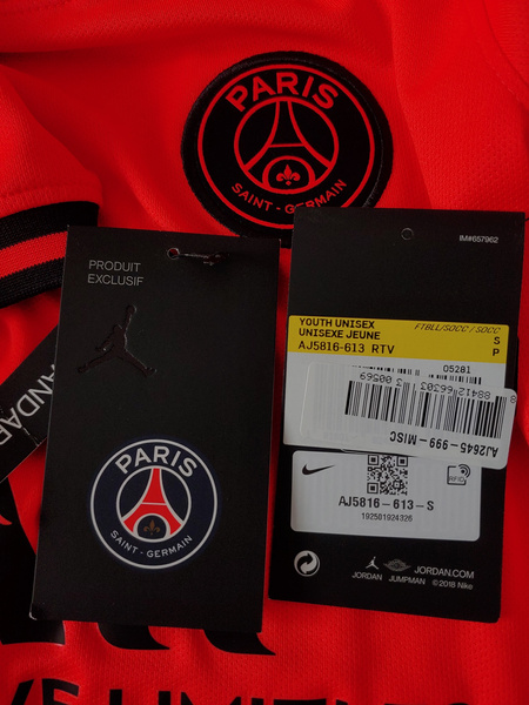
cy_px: 352
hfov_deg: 54.9
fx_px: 509
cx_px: 264
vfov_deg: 69.4
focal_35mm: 25
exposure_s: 1/136
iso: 50
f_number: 1.5
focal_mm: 4.23
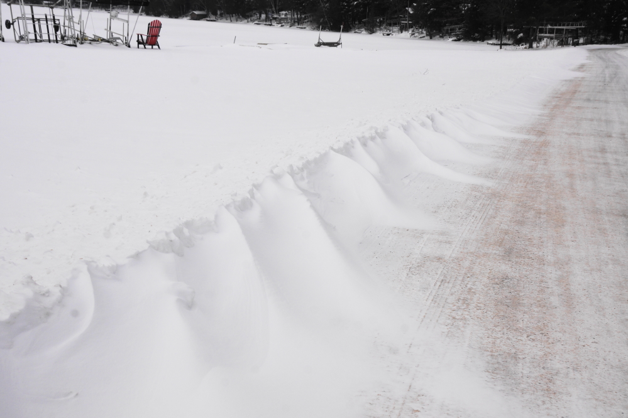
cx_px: 314
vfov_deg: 25.8
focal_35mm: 52
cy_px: 209
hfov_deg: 37.9
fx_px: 916
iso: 100
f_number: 11
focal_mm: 35
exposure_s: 1/100
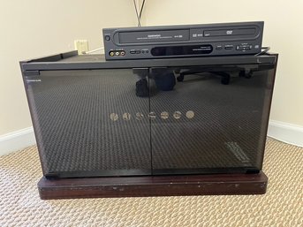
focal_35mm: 26
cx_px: 152
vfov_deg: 53.0
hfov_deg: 67.3
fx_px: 228
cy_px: 114
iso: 500
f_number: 1.6
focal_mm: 5.1
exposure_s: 1/32
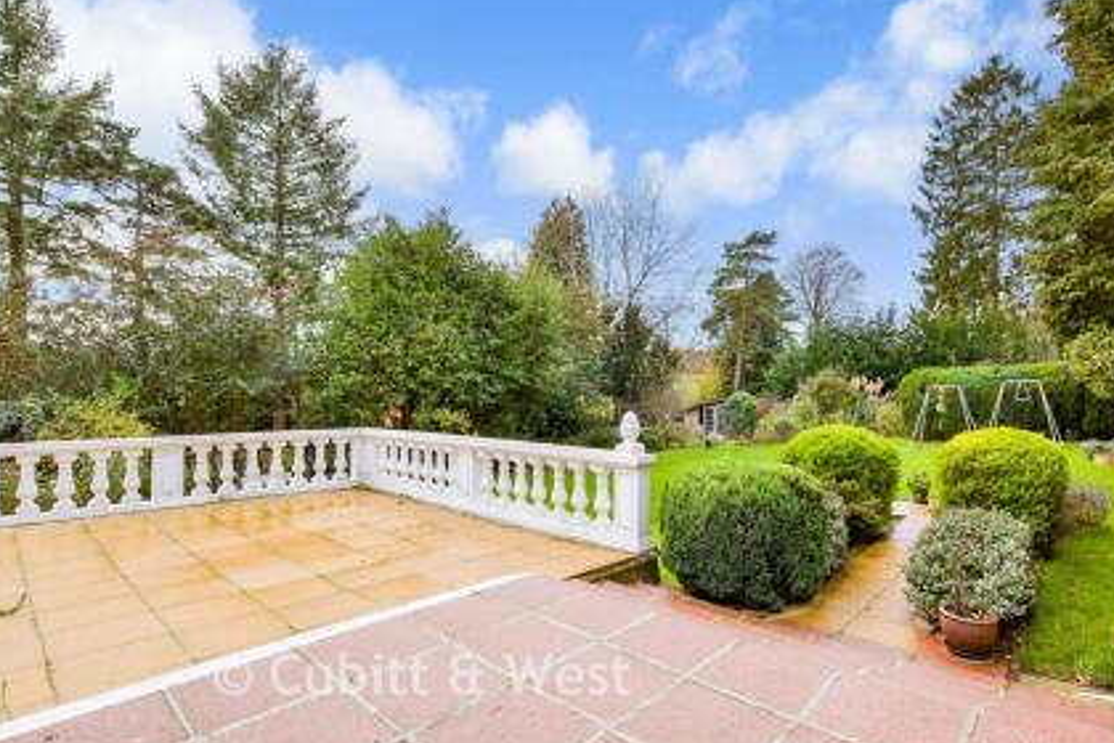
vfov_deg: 70.4
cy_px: 386
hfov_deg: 92.8
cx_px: 623
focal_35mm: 17
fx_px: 526
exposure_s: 1/25
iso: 160
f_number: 8
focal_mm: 10
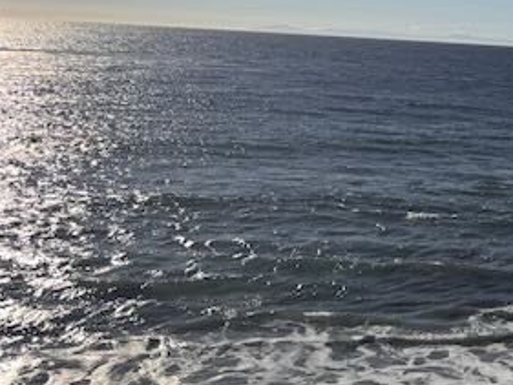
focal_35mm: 64
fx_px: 949
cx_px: 608
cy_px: 448
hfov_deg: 26.9
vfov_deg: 21.5
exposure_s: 1/15152
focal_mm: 6.76
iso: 64
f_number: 1.78
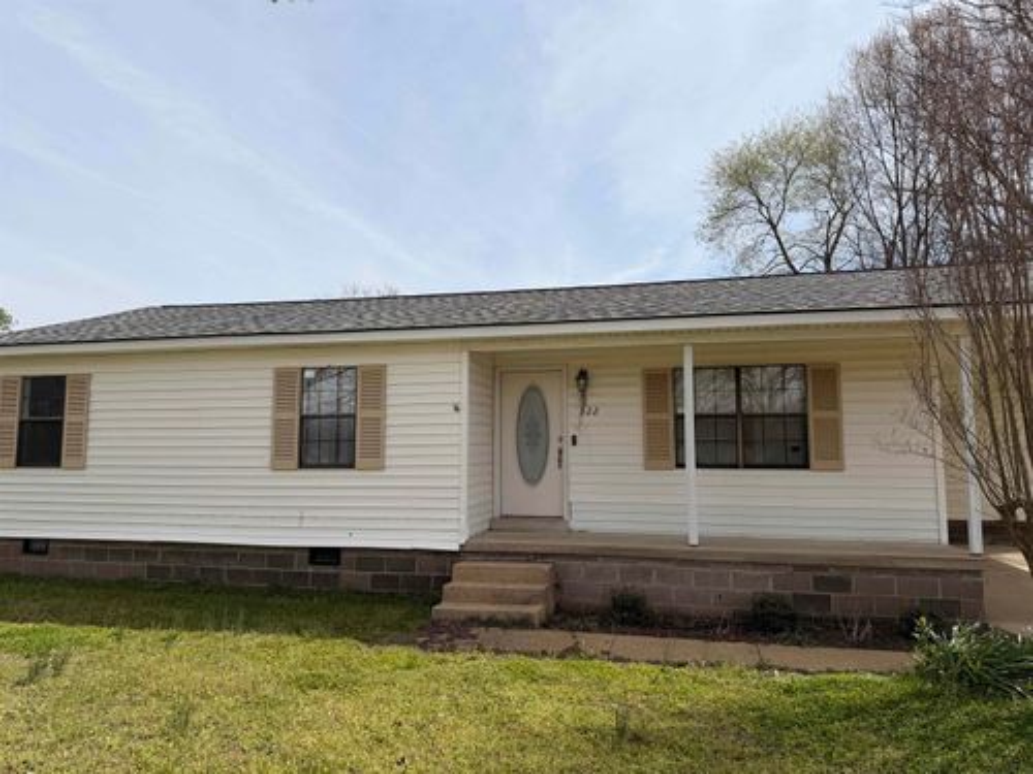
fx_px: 716
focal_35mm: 24
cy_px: 387
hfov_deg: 71.6
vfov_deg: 56.8
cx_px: 516
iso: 80
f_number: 1.78
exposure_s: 1/7353
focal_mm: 6.76
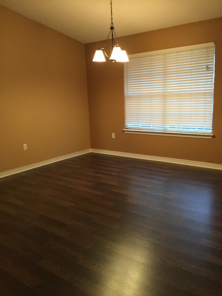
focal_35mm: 31
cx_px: 111
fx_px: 265
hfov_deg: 45.4
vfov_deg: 58.4
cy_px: 148
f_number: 2.4
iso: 200
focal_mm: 3.3
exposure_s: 1/15
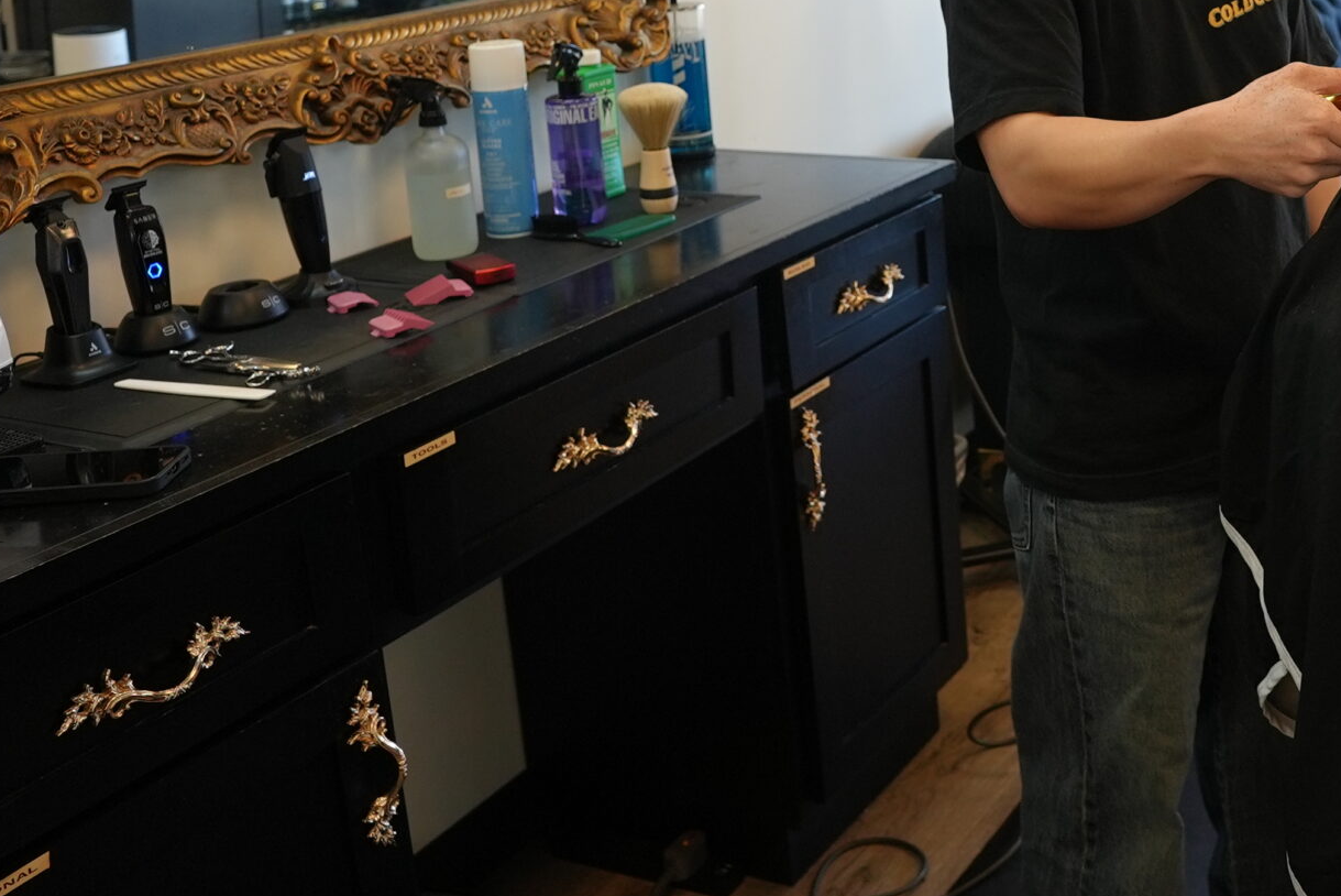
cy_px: 48
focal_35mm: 42
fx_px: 1565
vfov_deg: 30.2
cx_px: 1275
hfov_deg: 41.6
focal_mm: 20
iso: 1000
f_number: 4
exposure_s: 1/160
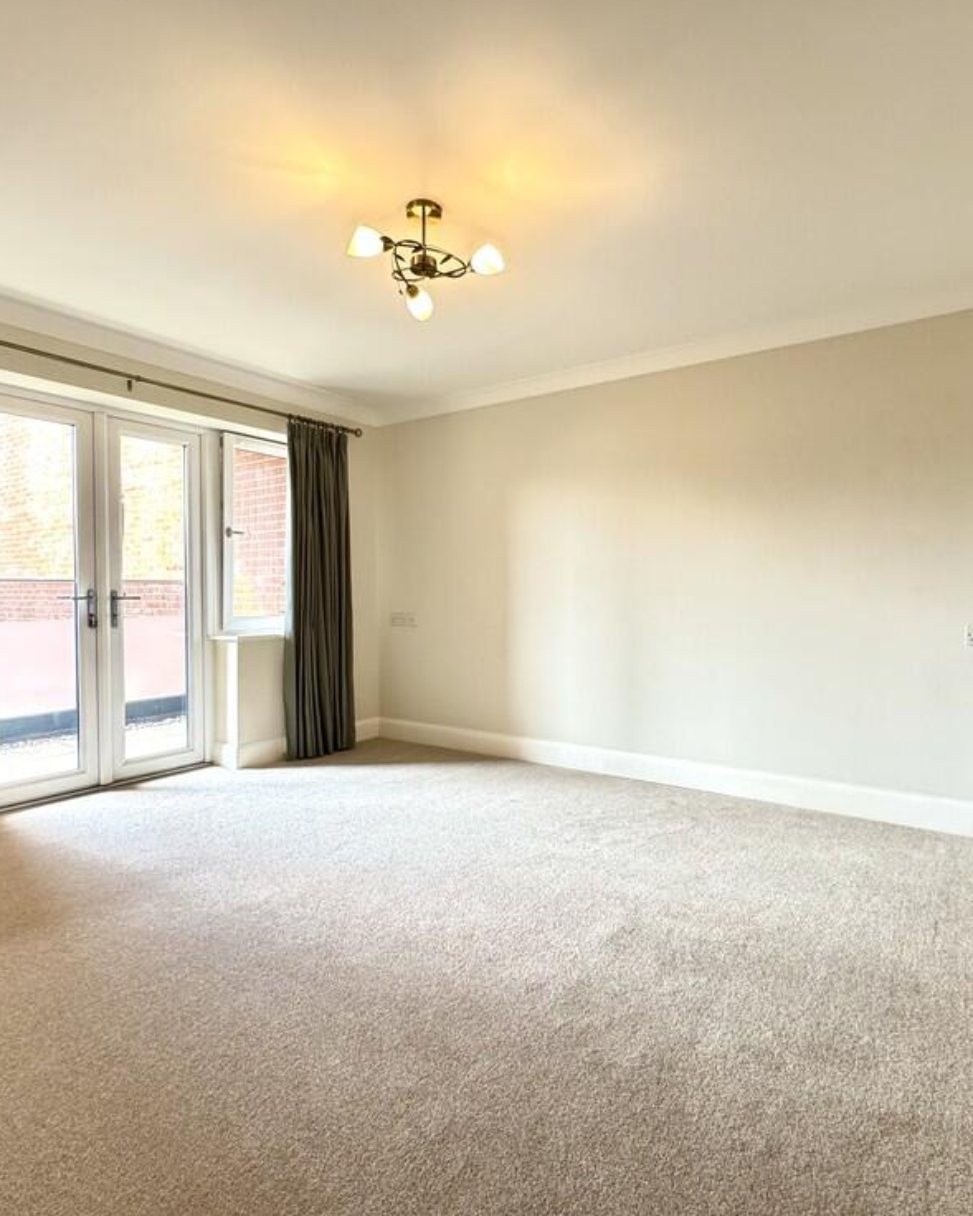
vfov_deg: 83.3
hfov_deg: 70.9
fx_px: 684
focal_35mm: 19
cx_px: 497
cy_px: 610
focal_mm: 2.22
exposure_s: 1/99
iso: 200
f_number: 2.2
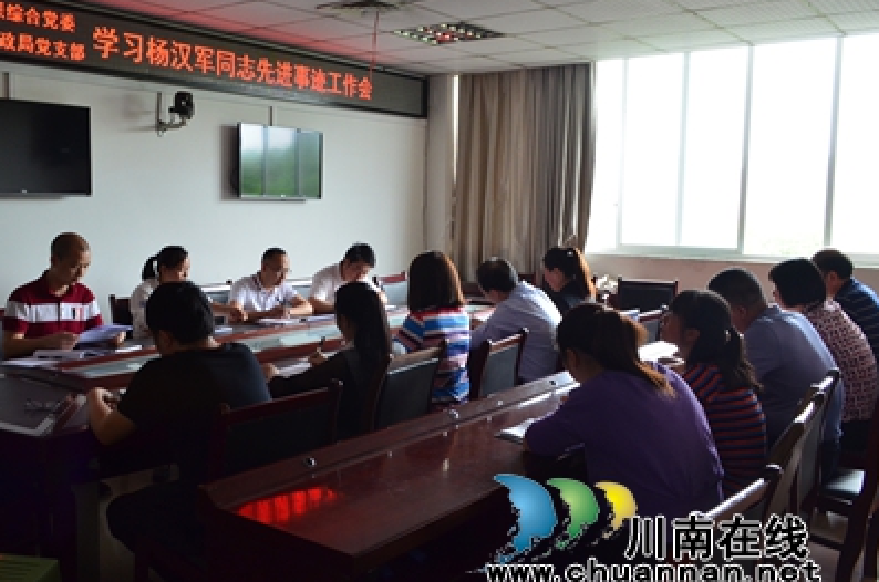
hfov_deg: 55.4
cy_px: 284
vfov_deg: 38.7
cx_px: 345
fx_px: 828
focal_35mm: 34
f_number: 8
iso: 800
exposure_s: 1/50
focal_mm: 18
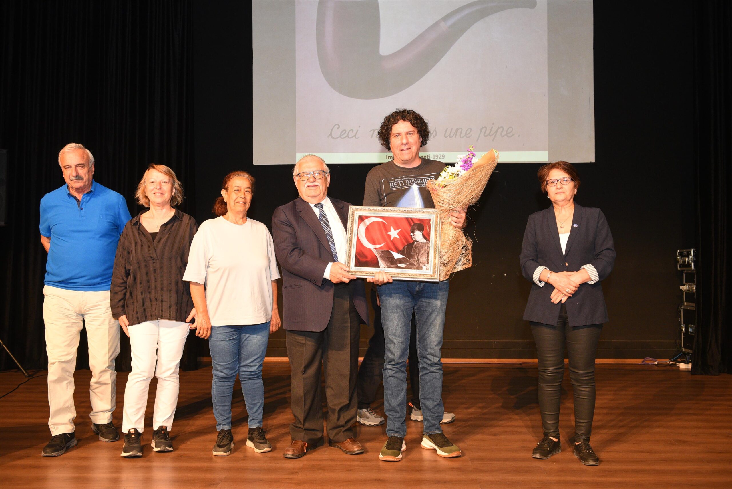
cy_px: 244
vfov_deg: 41.2
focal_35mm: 32
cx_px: 366
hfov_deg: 58.7
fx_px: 651
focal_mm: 32
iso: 1600
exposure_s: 1/80
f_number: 5
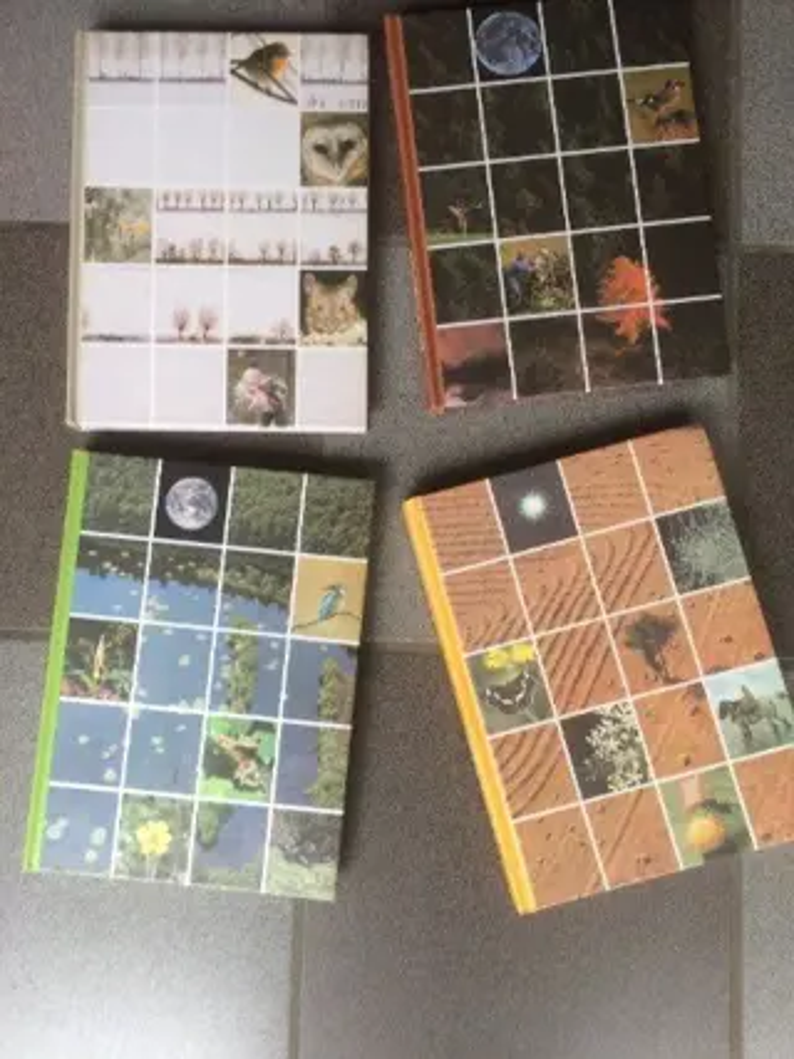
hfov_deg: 48.2
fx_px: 887
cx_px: 397
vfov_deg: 61.7
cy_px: 530
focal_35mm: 29
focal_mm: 4.15
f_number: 2.2
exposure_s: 1/100
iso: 40
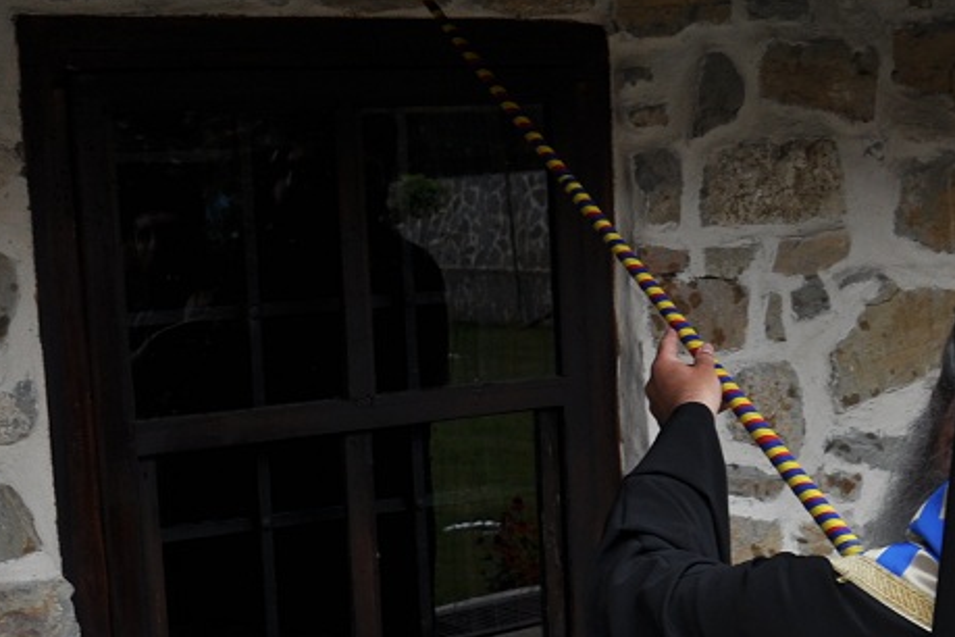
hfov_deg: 24.7
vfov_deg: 16.2
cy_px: 669
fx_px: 2183
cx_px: 489
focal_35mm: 82
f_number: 6.3
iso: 200
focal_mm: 21
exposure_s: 1/200
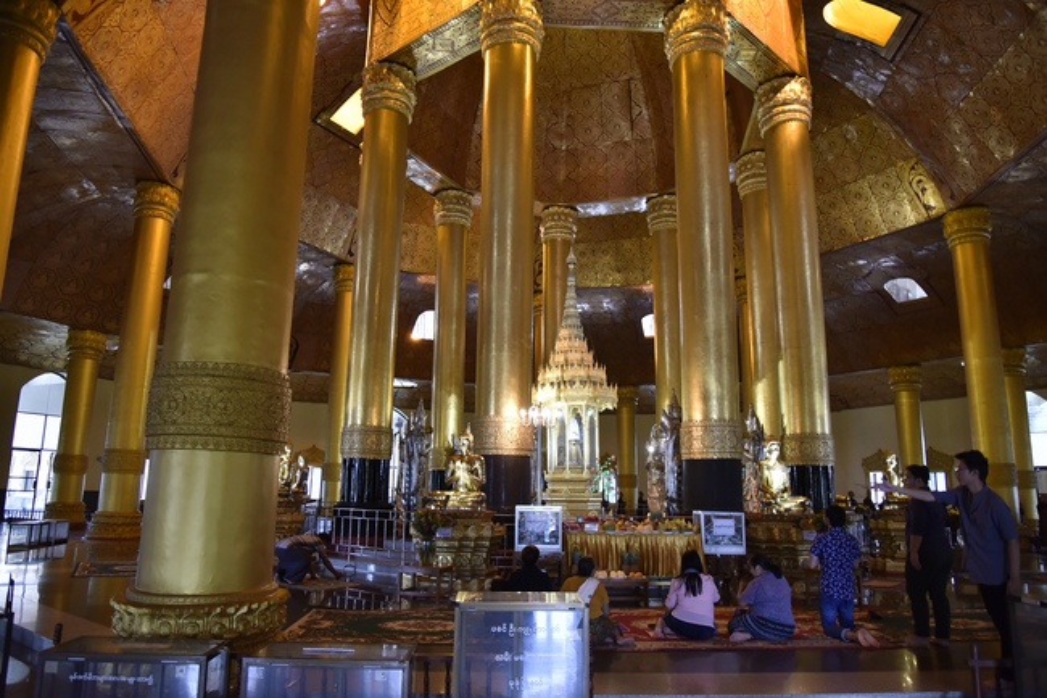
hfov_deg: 73.8
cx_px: 524
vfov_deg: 53.1
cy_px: 349
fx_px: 698
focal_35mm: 24
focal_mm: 24
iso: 1000
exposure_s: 1/20
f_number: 4
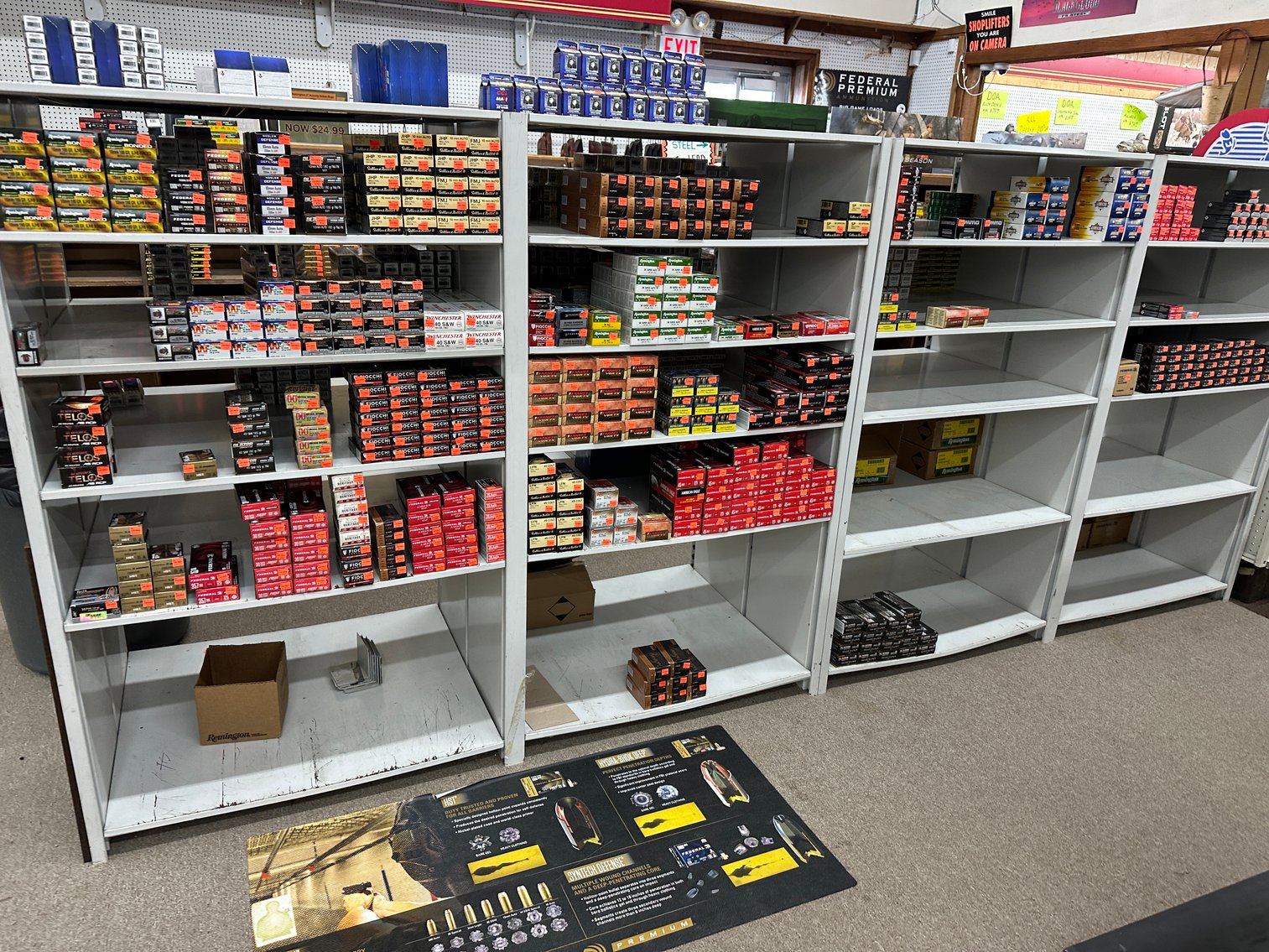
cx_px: 634
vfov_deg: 56.8
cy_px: 476
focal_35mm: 24
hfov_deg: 71.6
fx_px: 880
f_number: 1.78
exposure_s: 1/60
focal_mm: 6.86
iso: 160
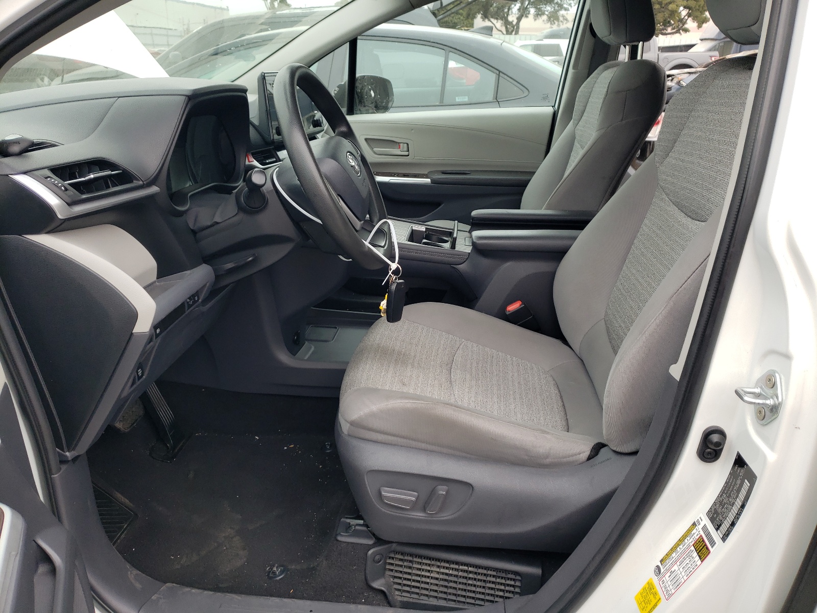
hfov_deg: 67.3
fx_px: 614
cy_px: 306
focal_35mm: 26
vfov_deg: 53.1
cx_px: 408
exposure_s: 1/152
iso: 50
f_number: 1.5
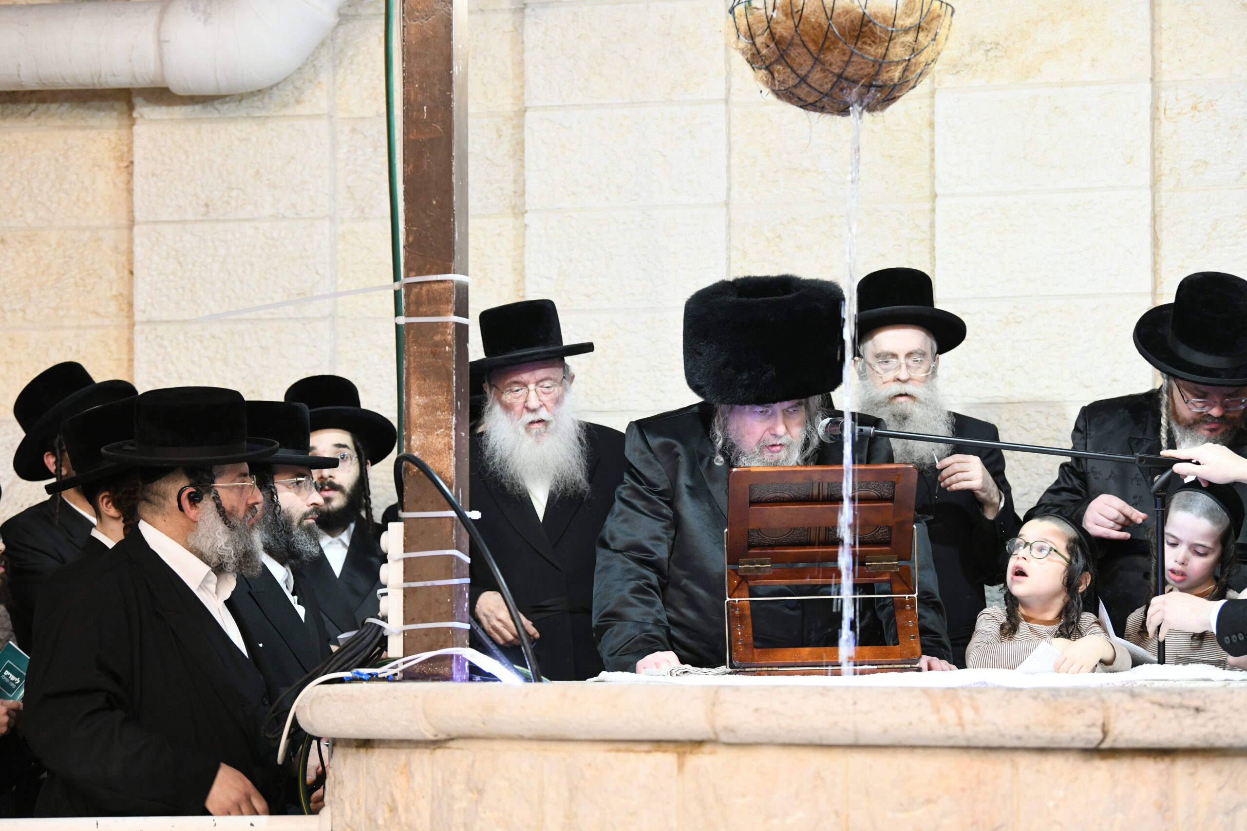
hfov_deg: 17.6
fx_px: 4018
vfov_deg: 11.8
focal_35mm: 116
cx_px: 624
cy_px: 416
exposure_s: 1/100
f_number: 4
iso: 2500
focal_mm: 116
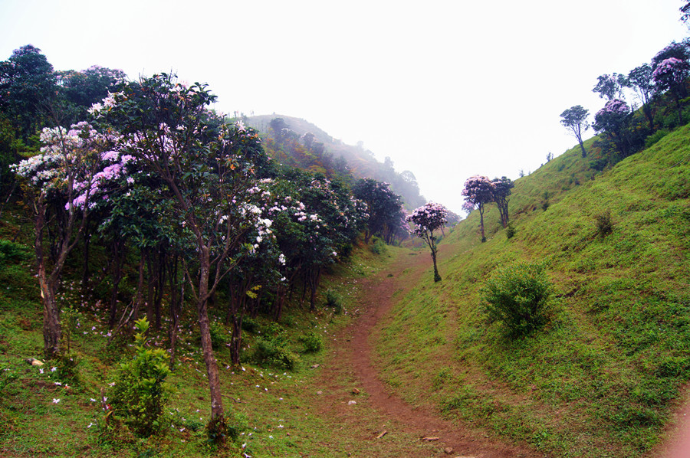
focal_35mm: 27
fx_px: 517
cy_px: 229
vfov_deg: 47.8
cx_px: 345
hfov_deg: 67.4
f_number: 5
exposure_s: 1/250
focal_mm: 18
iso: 100
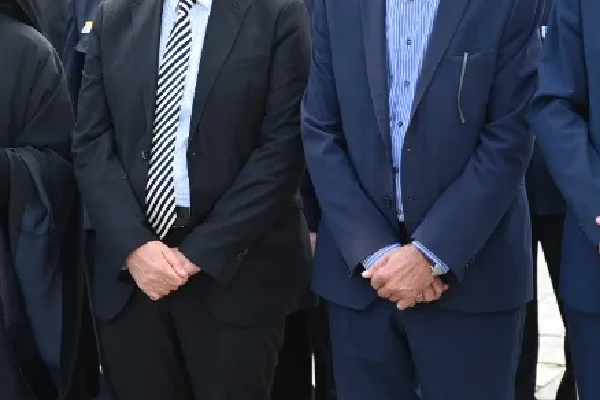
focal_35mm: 145
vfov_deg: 9.4
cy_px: -28
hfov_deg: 14.1
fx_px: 2416
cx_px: 204
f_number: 2.8
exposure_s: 1/250
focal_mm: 62
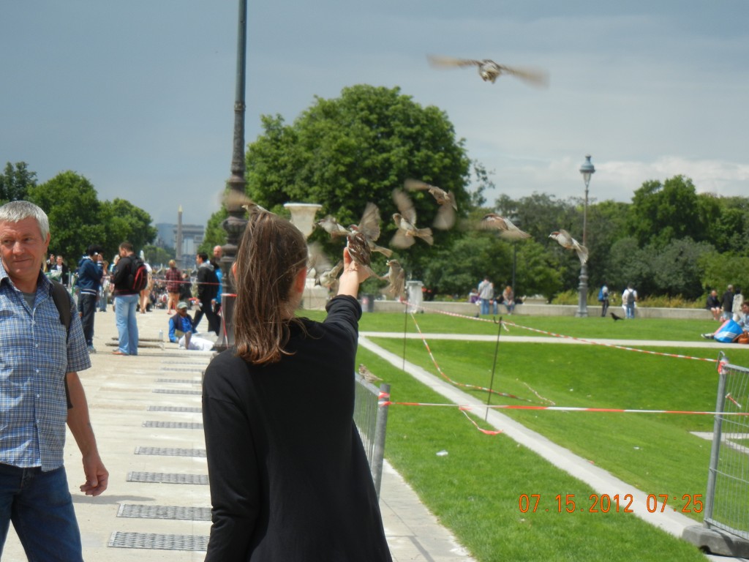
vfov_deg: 16.6
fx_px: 1926
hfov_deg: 22.0
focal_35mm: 89
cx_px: 374
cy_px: 281
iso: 160
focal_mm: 16
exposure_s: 1/282
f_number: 8.8
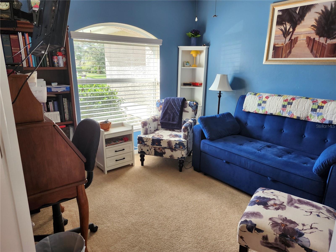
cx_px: 168
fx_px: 223
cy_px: 126
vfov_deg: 58.9
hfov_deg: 73.9
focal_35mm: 23
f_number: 1.8
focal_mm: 5.54
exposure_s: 1/180
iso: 200
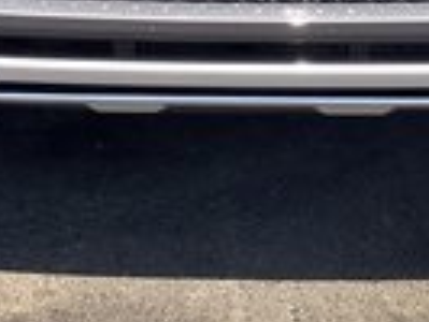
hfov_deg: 13.2
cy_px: -367
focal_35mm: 149
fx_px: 1848
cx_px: 184
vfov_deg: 9.2
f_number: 2.4
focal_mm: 3.3
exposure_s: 1/473
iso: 25
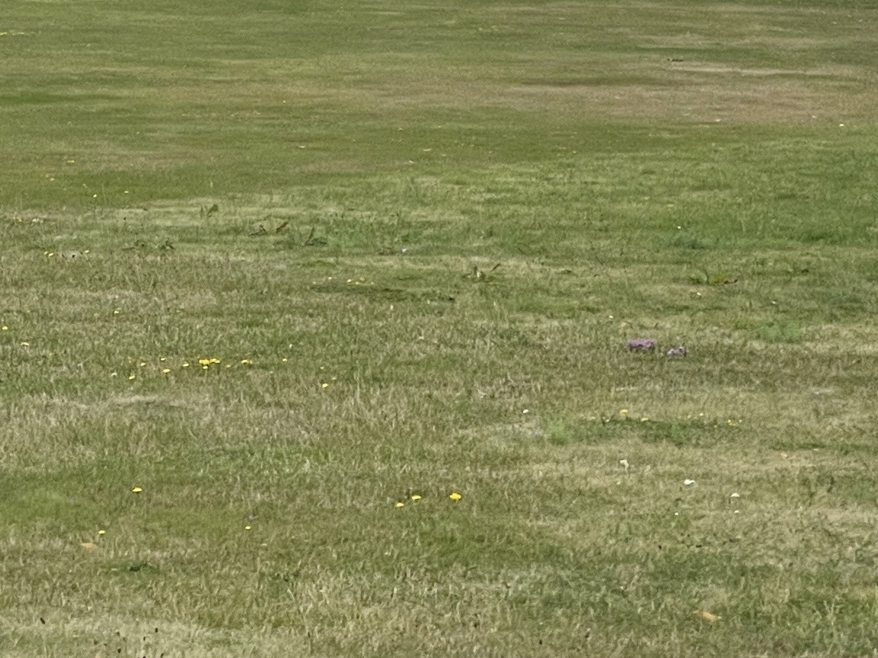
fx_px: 5428
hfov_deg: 9.2
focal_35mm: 214
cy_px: -394
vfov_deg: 6.8
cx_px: -2
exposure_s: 1/1206
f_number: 2.2
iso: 20
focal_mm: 7.5
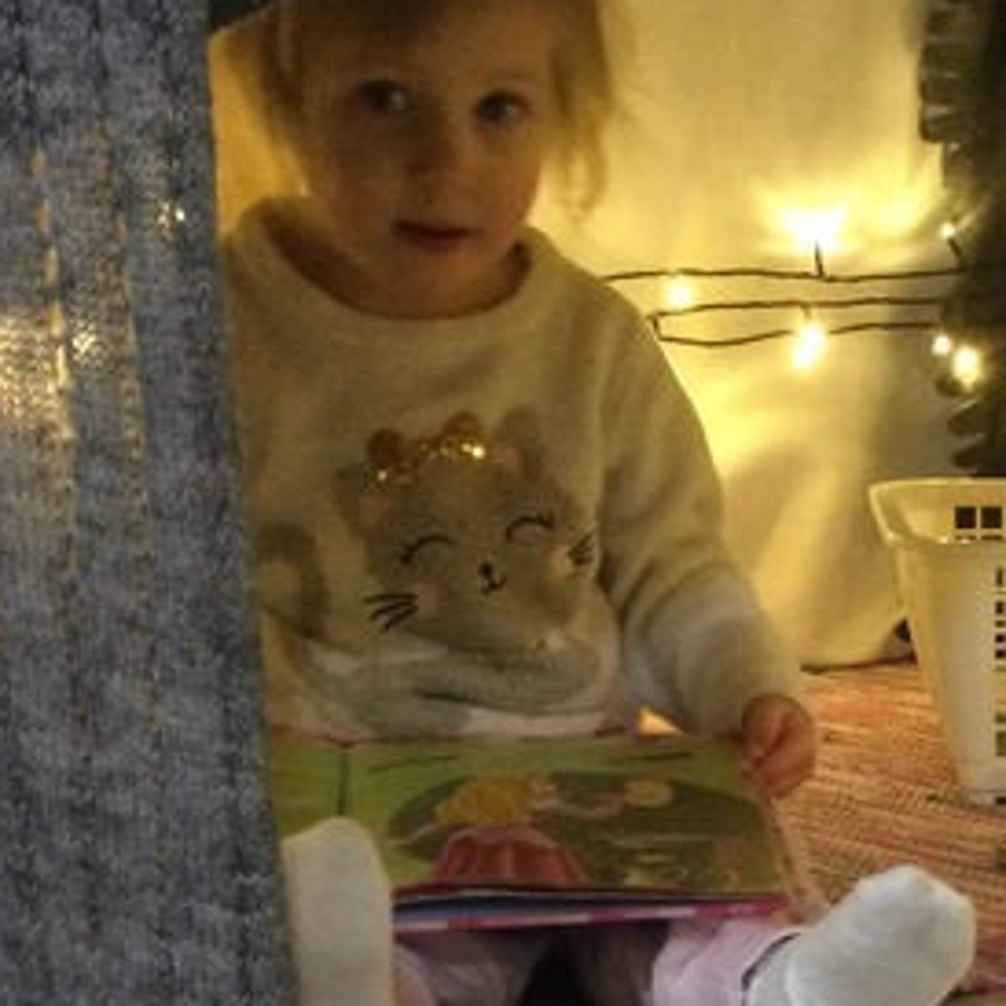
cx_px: 1050
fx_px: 2630
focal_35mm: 80
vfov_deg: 21.0
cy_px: 991
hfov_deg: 20.8
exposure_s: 1/17
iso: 400
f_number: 2.4
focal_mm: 3.3
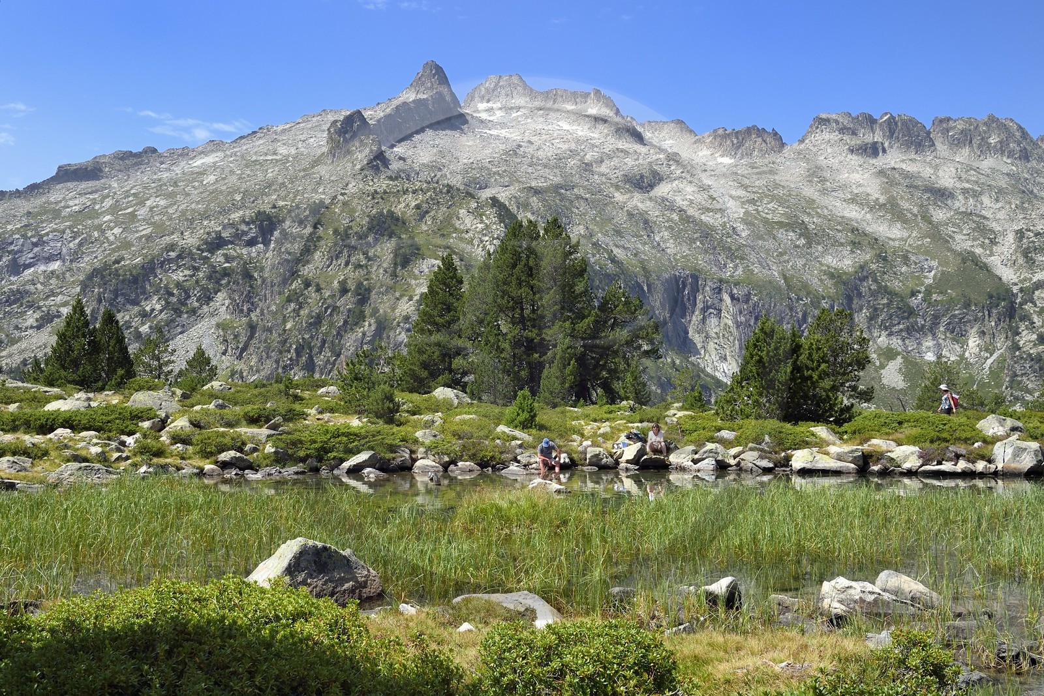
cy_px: 348
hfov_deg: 61.9
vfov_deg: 43.6
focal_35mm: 30
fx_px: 870
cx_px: 522
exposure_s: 1/250
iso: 200
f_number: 11
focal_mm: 30
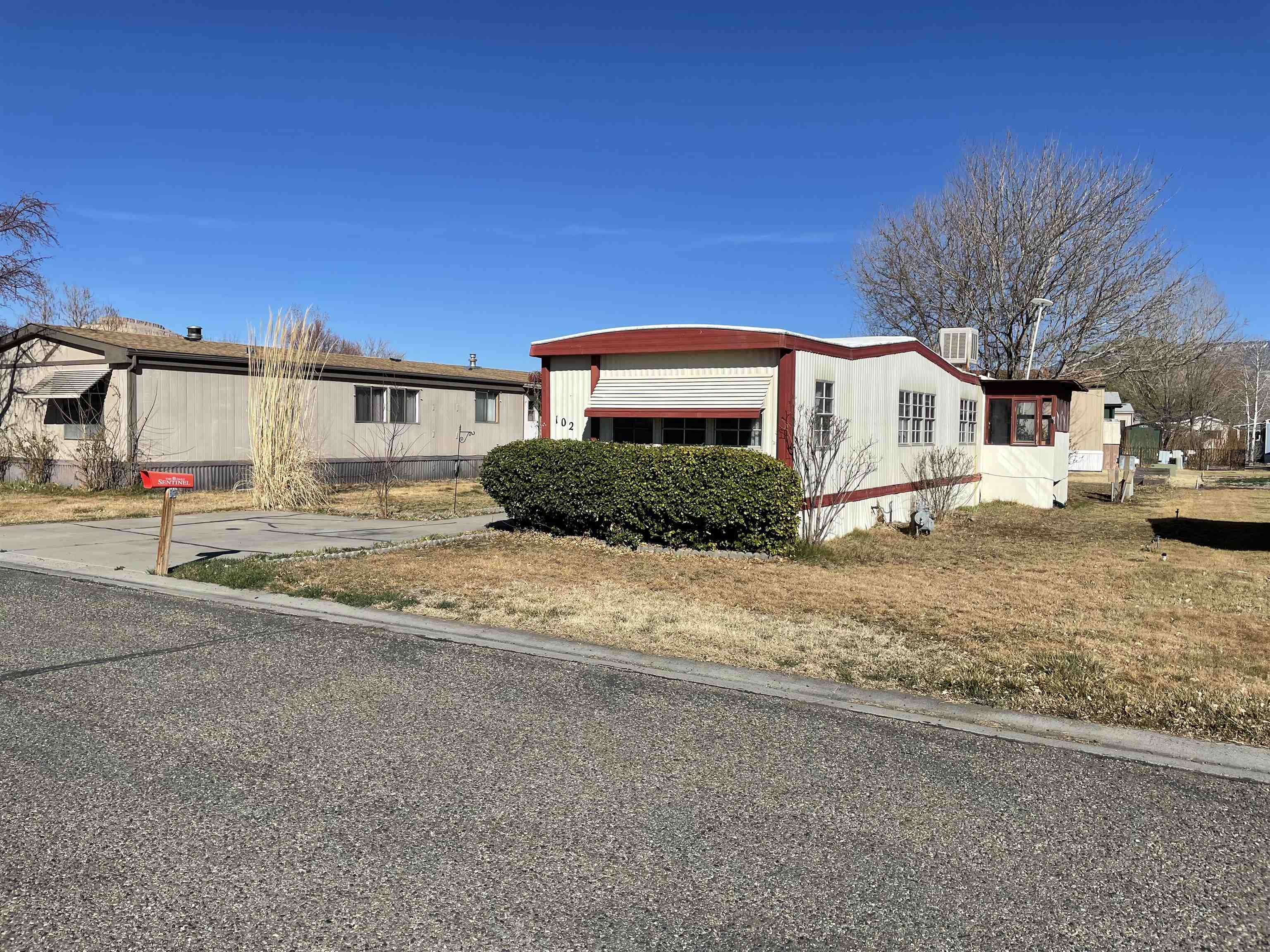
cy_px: 476
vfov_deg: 53.1
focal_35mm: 26
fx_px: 954
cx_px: 635
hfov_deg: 67.3
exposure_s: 1/5814
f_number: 1.6
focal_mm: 4.2
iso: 32
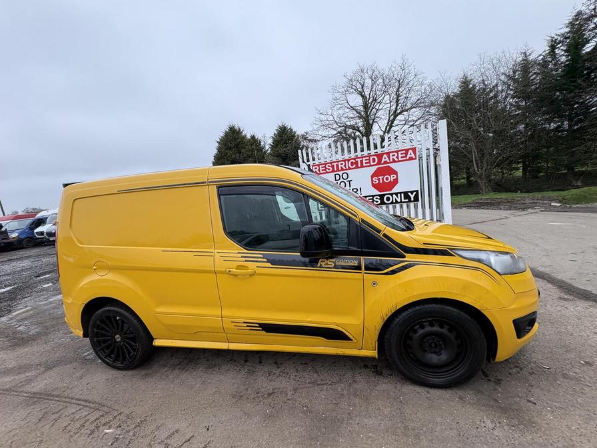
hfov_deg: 102.1
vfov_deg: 85.7
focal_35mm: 14
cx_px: 298
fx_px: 241
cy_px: 224
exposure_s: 1/249
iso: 40
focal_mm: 2.22
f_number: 2.2
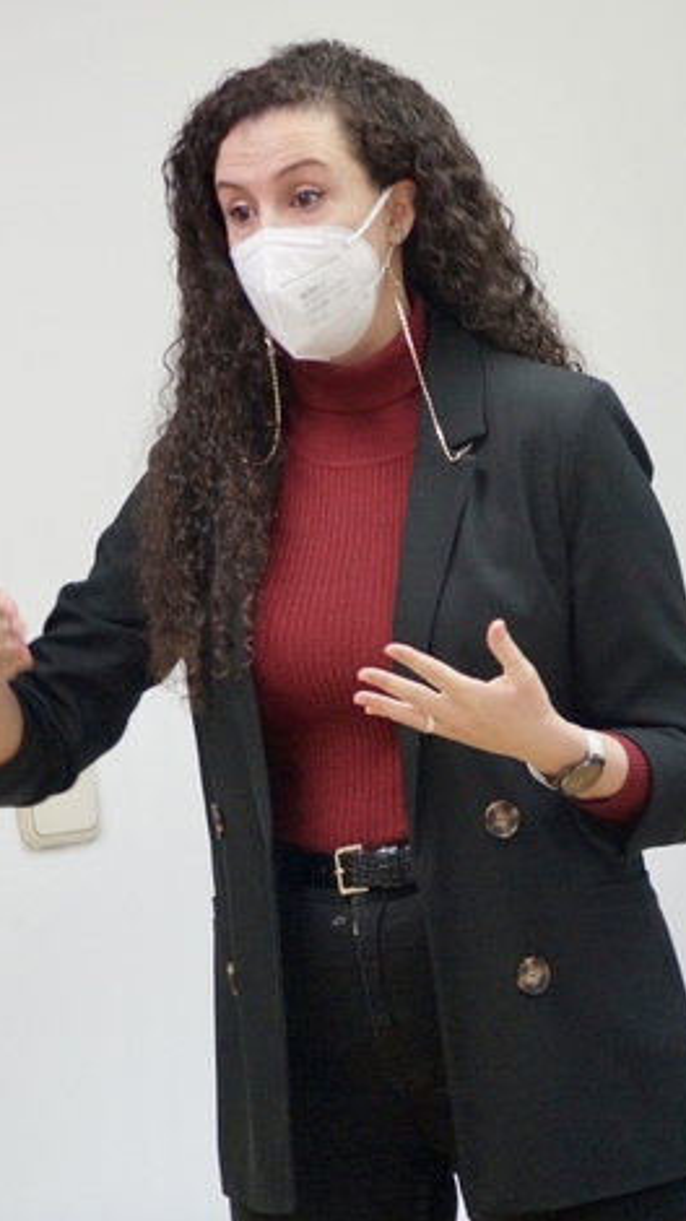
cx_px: 170
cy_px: 610
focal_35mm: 237
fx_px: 7672
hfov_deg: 5.1
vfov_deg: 9.1
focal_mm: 100
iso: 1250
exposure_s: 1/160
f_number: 4
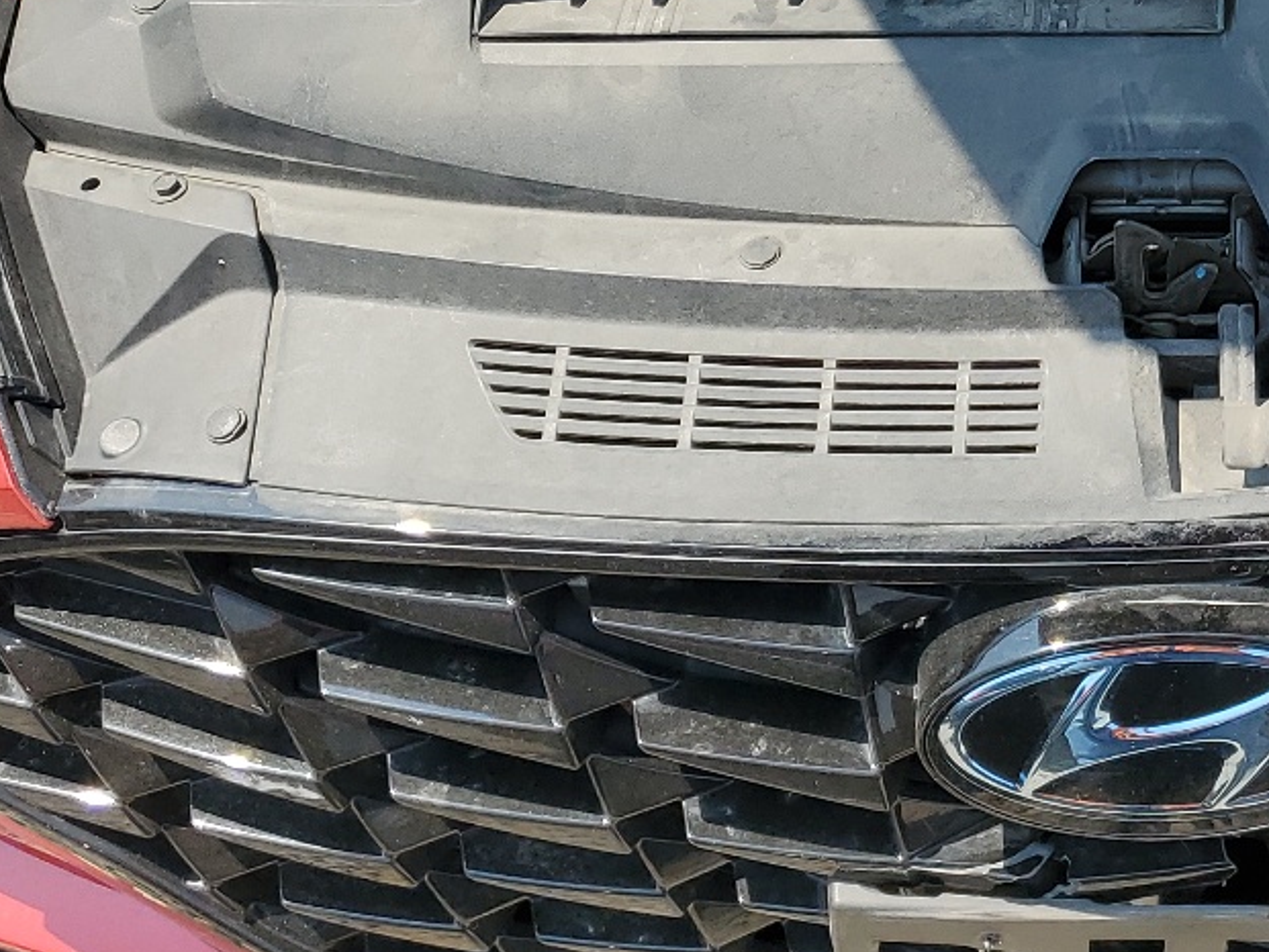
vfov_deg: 20.7
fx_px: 2457
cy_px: -133
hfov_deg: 27.5
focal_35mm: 67
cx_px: 1240
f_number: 1.5
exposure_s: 1/1429
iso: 50
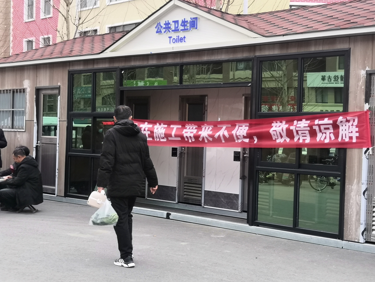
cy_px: 141
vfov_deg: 27.0
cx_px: 188
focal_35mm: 54
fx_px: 585
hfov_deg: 35.5
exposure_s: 1/50
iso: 64
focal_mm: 3.95
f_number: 1.8
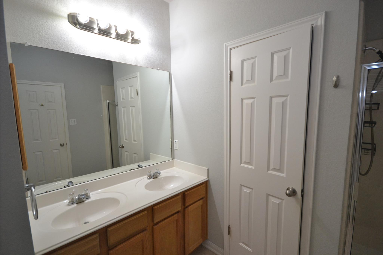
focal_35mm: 16
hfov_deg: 95.0
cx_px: 192
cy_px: 128
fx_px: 176
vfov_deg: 72.0
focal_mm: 11
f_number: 4.2
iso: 720
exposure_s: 1/60
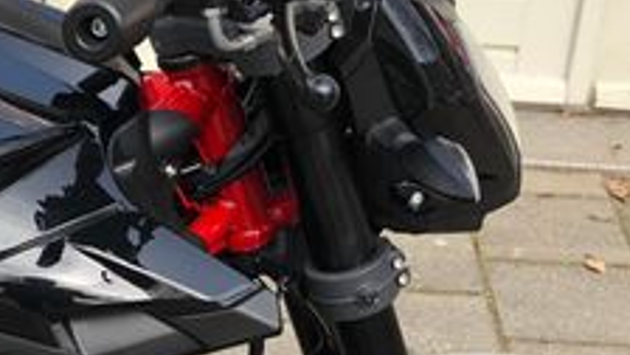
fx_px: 1453
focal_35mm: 87
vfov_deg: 13.6
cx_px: 65
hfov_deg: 23.8
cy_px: 380
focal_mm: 3.99
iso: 20
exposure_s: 1/308
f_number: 1.8
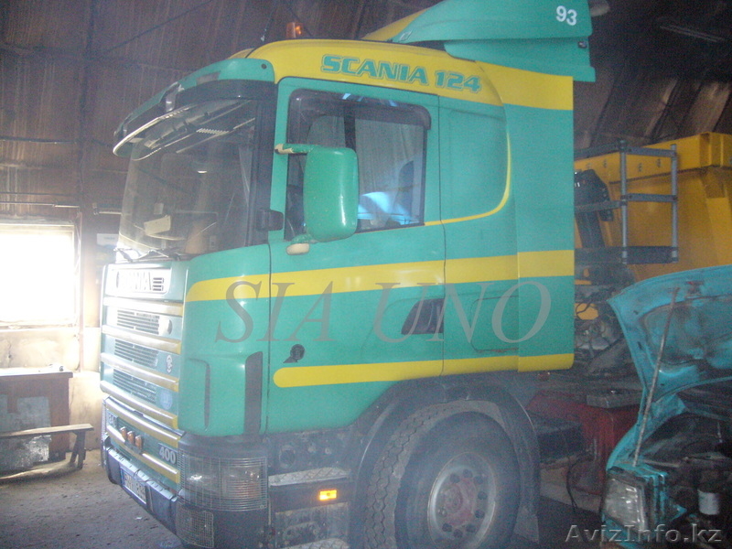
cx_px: 366
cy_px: 274
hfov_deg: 52.6
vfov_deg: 40.7
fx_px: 740
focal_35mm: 35
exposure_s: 1/60
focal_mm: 5.8
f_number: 2.8
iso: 400
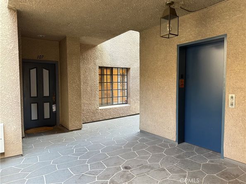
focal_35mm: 24
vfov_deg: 56.8
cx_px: 123
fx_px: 170
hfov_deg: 71.6
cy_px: 92
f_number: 1.78
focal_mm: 6.76
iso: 200
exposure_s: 1/84
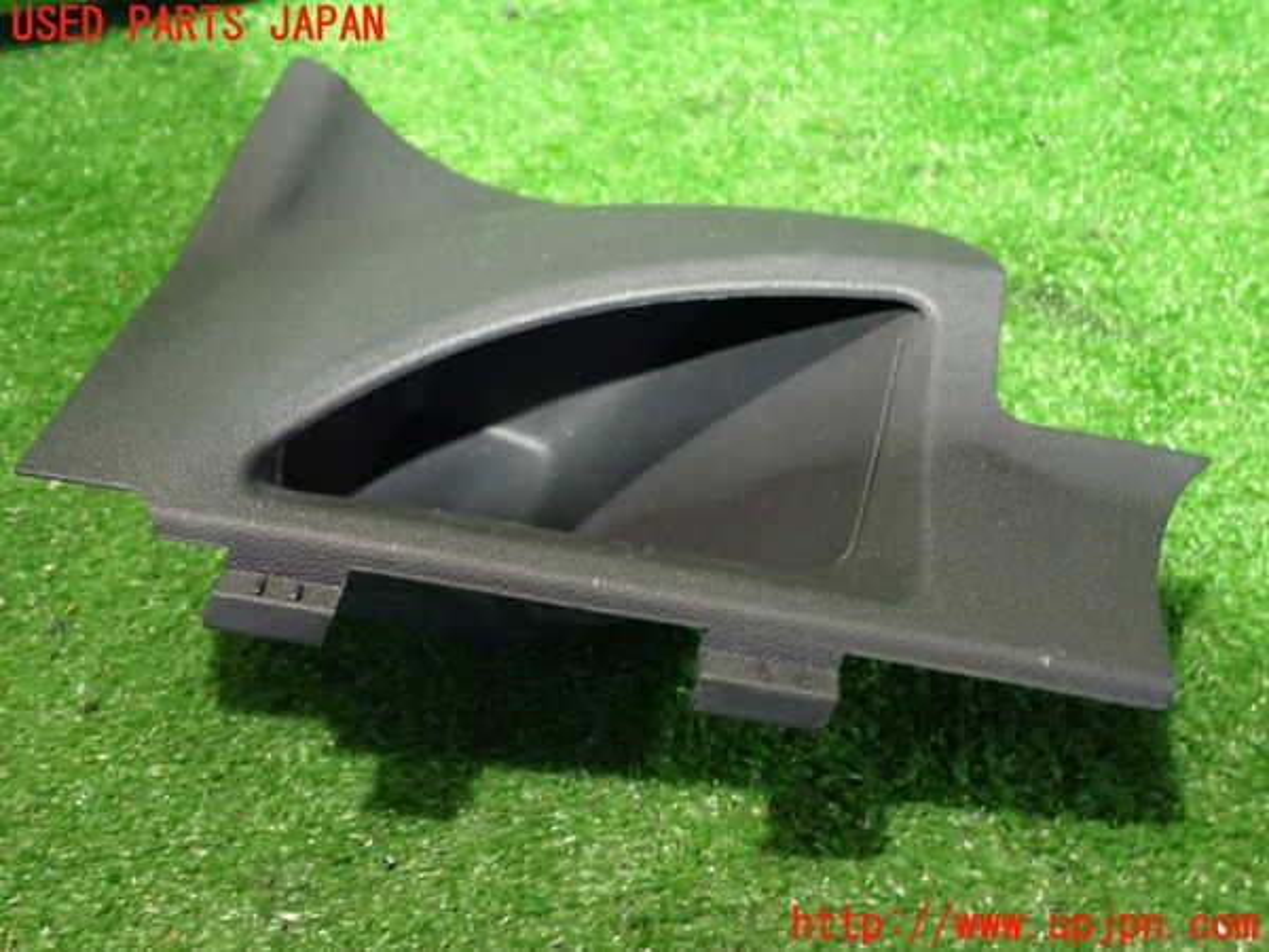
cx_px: 634
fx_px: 1320
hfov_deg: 51.4
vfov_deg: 39.7
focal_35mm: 36
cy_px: 476
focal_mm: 6.37
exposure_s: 1/15
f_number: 2.5
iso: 1000
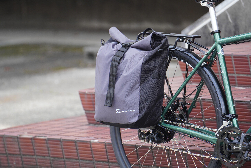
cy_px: 84
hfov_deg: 7.6
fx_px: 1882
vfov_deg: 5.1
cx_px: 126
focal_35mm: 270
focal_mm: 180
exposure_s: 1/800
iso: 320
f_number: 2.8
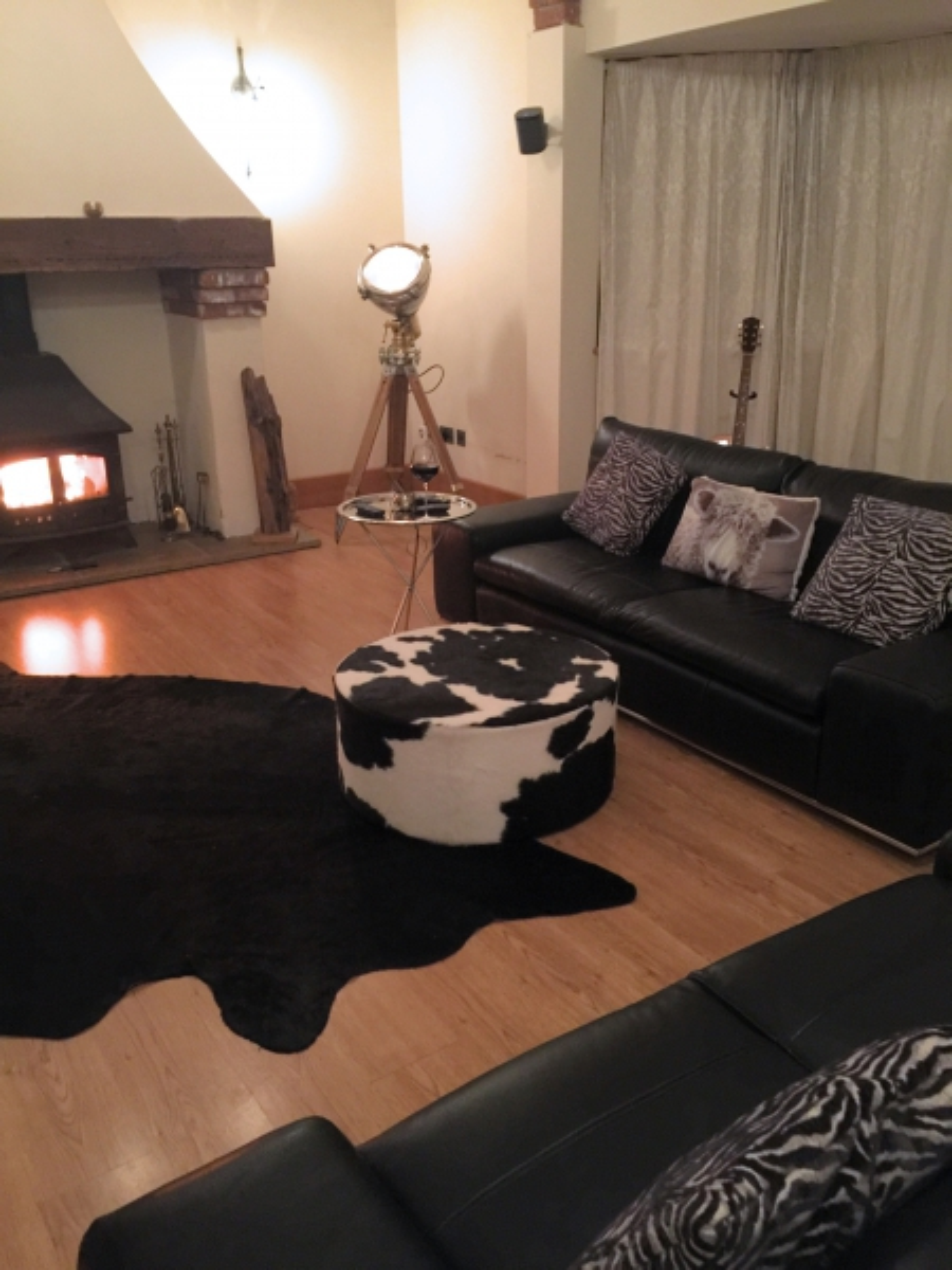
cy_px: 635
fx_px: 1063
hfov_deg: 48.2
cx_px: 476
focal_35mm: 29
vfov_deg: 61.7
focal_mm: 4.15
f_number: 2.2
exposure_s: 1/8
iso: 125
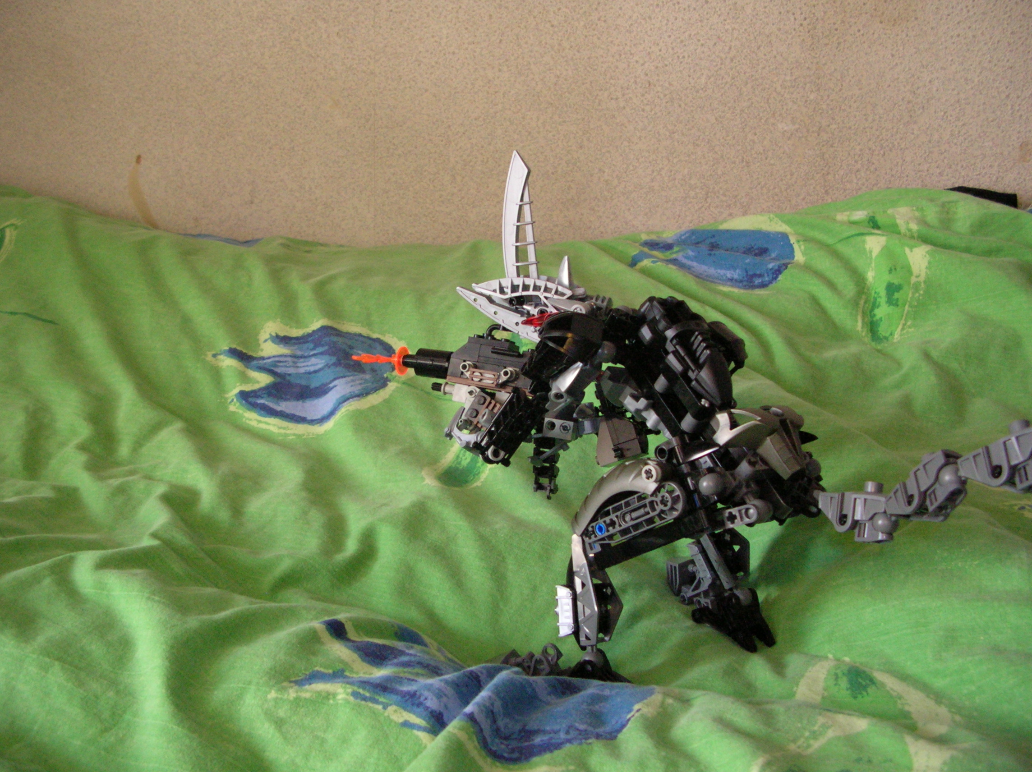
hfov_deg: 52.7
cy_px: 386
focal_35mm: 35
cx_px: 516
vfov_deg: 40.6
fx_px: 1043
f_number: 2.8
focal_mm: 5.8
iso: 200
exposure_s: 1/16.5
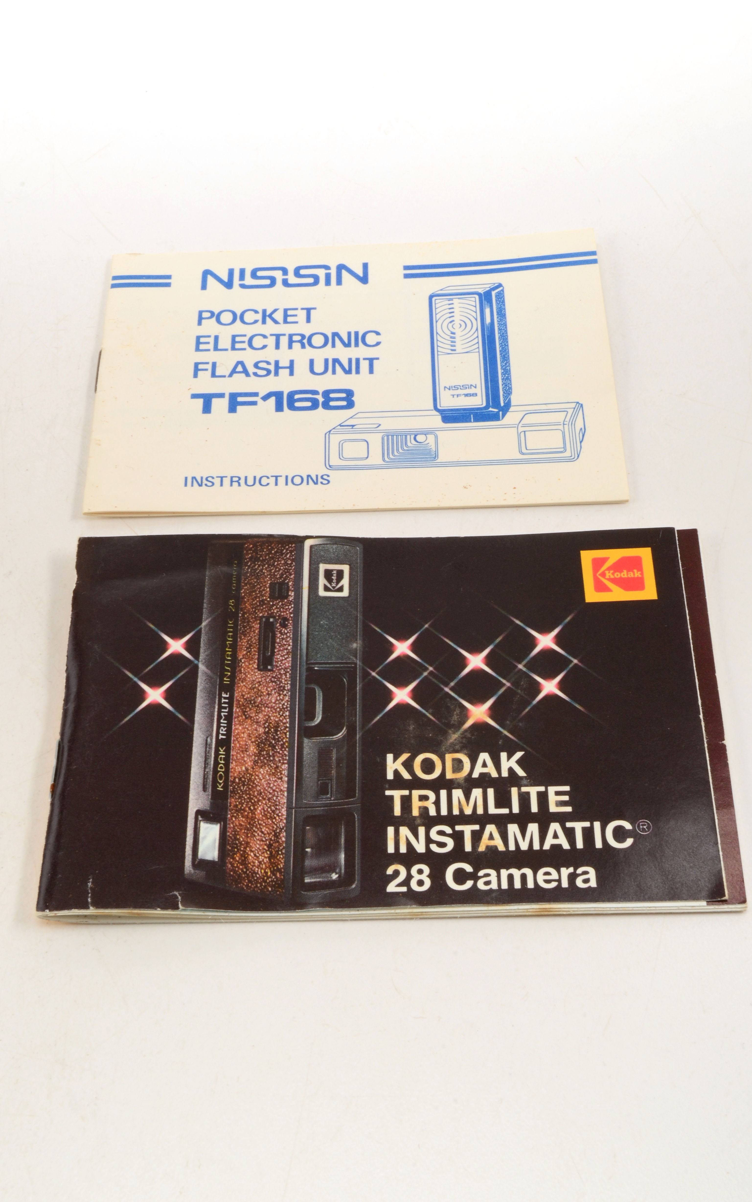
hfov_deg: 24.2
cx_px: 380
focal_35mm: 54
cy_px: 601
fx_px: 1755
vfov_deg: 37.8
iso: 200
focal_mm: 35
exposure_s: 1/160
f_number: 25
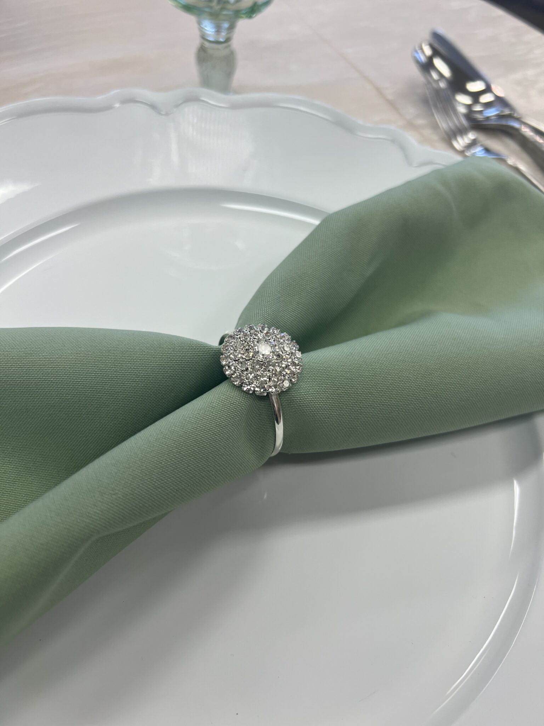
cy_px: 363
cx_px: 272
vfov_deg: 67.3
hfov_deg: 53.1
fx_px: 545
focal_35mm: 26
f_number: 1.5
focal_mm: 5.7
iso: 50
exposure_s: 1/120
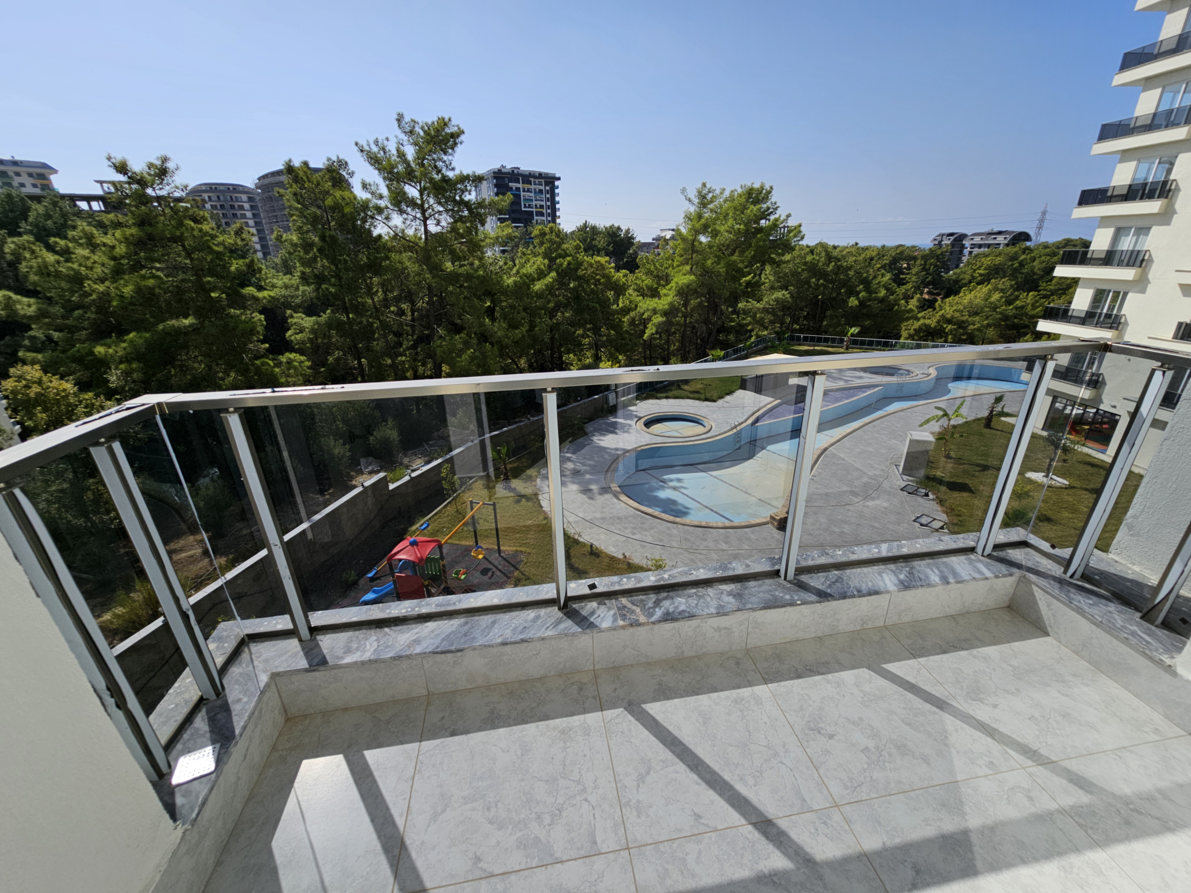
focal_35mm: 13
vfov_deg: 89.9
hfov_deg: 106.2
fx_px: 447
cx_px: 596
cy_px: 446
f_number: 2.2
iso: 50
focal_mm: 2.2
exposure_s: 1/3747
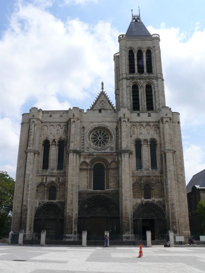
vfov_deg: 52.6
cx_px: 102
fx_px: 276
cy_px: 136
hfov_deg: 40.7
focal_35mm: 35
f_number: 6.3
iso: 100
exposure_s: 1/500
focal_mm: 7.4
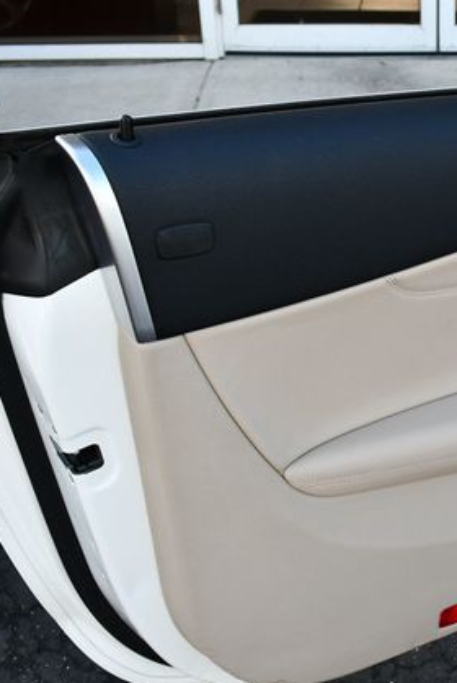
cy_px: 337
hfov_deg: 23.2
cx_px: 501
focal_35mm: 55
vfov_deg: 36.2
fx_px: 1045
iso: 280
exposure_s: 1/250
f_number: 5.6
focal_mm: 18
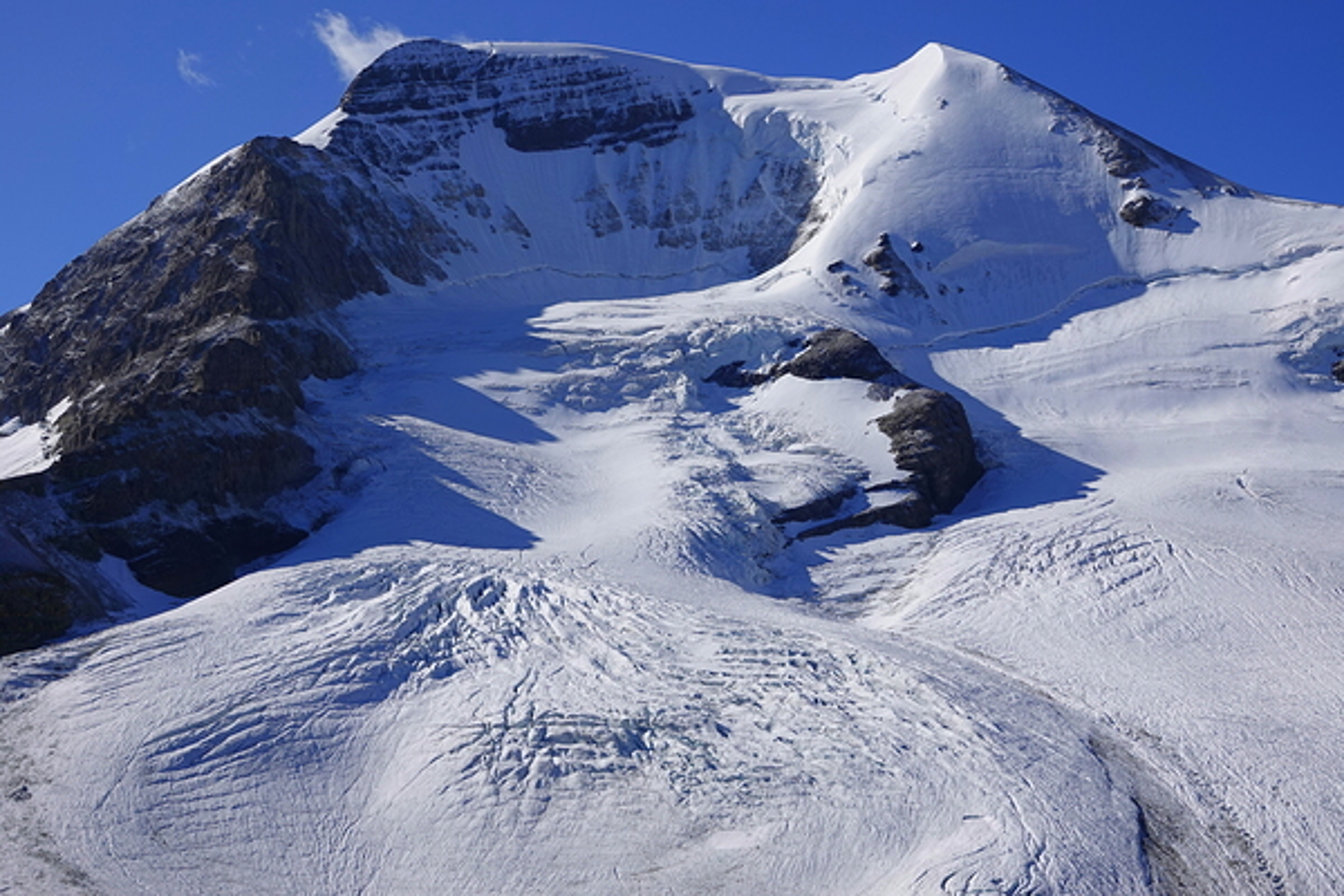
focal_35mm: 63
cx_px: 672
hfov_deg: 31.9
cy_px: 448
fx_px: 2352
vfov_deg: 21.6
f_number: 5.6
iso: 100
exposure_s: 1/1000
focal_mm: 23.09
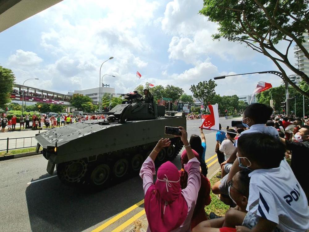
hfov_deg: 106.2
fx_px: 116
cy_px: 116
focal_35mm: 13
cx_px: 154
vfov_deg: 89.9
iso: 64
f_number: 2.2
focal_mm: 2.2
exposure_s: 1/3344
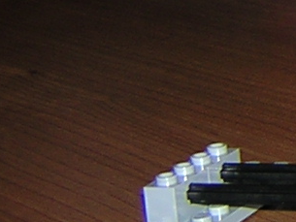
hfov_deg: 9.1
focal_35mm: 189
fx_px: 1617
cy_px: -225
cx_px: 773
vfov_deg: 7.5
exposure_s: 1/60.1
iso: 100
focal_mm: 4.7
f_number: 2.6
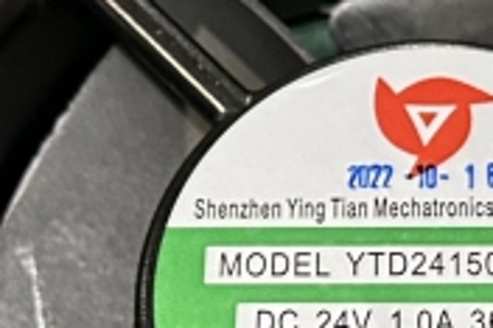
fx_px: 1929
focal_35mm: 141
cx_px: 314
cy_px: 224
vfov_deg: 9.7
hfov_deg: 14.5
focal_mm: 6.86
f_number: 1.78
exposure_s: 1/33
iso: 640
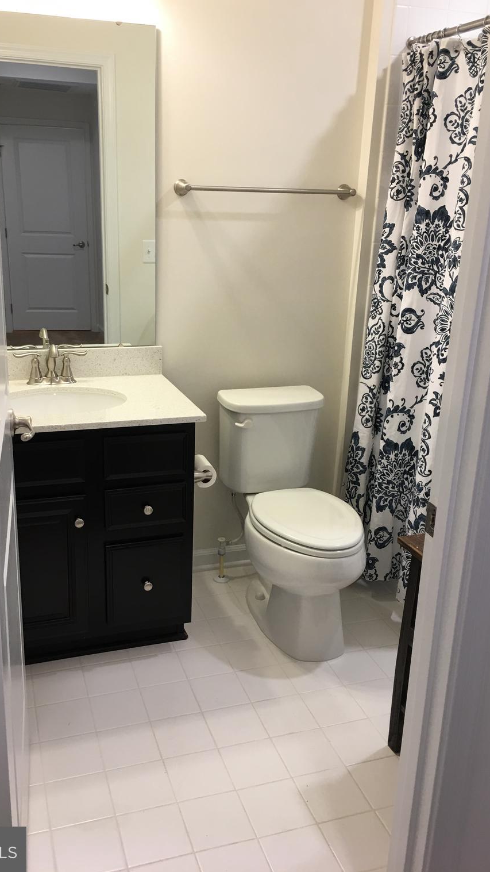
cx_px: 214
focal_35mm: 32
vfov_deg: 61.0
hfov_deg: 36.6
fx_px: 739
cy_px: 432
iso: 25
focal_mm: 4.15
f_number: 2.2
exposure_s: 1/15
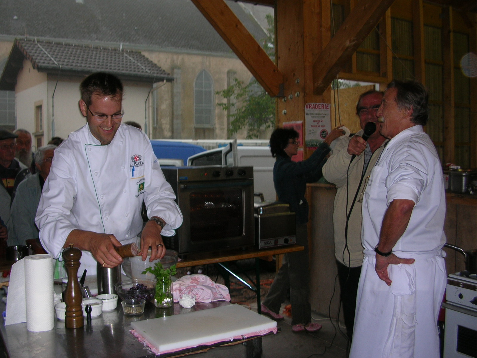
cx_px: 238
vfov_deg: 40.7
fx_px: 482
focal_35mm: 35
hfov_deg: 52.6
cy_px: 179
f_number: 2.8
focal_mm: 5.8
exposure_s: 1/60.1
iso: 50
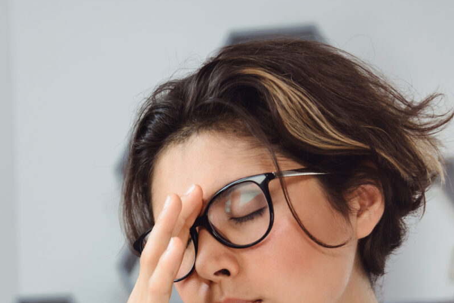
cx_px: 38
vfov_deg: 12.8
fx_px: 1287
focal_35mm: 102
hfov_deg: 19.6
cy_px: 449
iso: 125
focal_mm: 32
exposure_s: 1/200
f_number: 2.8
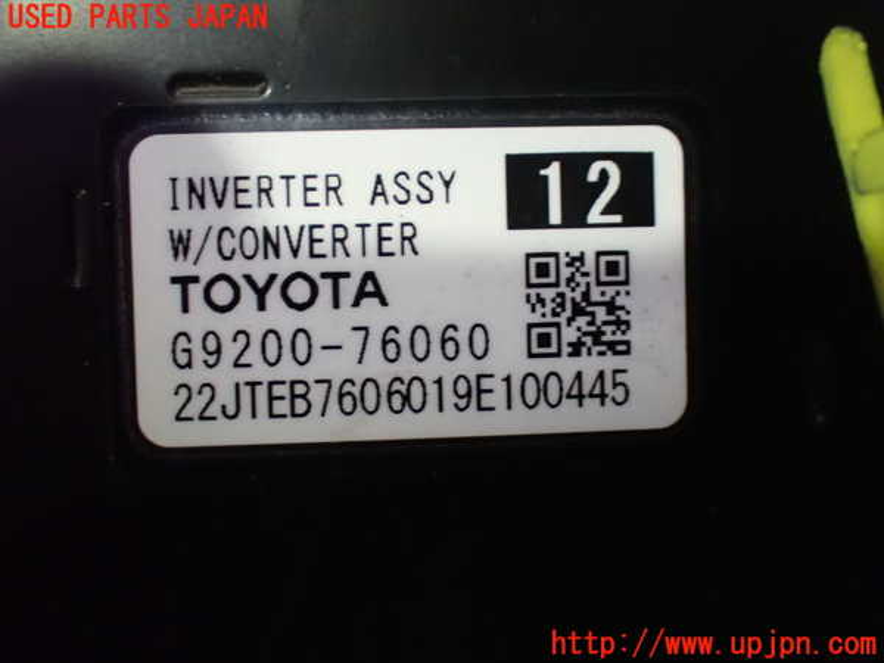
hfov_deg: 40.4
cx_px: 442
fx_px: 1200
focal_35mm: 47
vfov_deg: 30.9
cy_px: 332
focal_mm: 8.4
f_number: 3.1
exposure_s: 1/40
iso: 1600
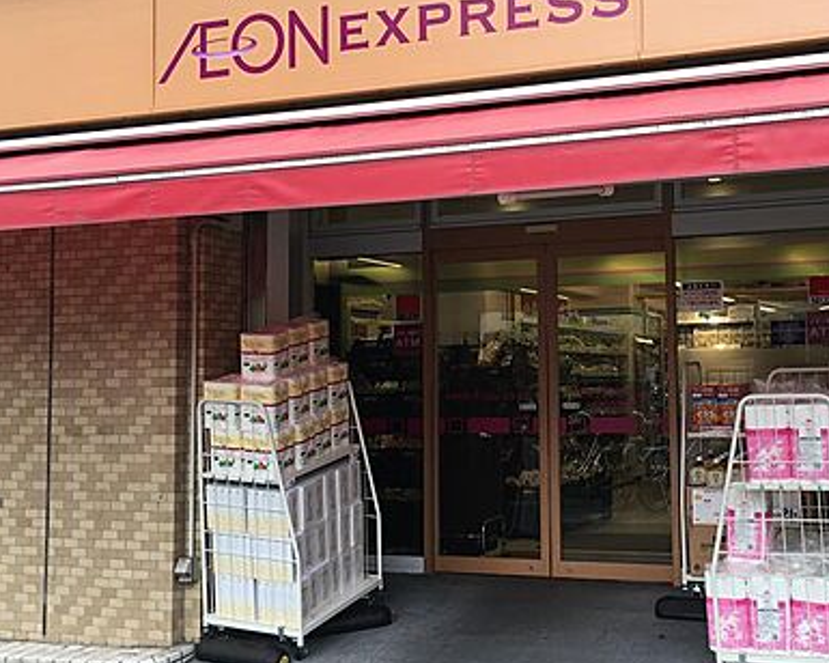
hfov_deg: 39.2
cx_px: 530
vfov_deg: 32.1
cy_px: 297
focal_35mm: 47
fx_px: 1153
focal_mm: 4.15
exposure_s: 1/212
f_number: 2.2
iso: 25
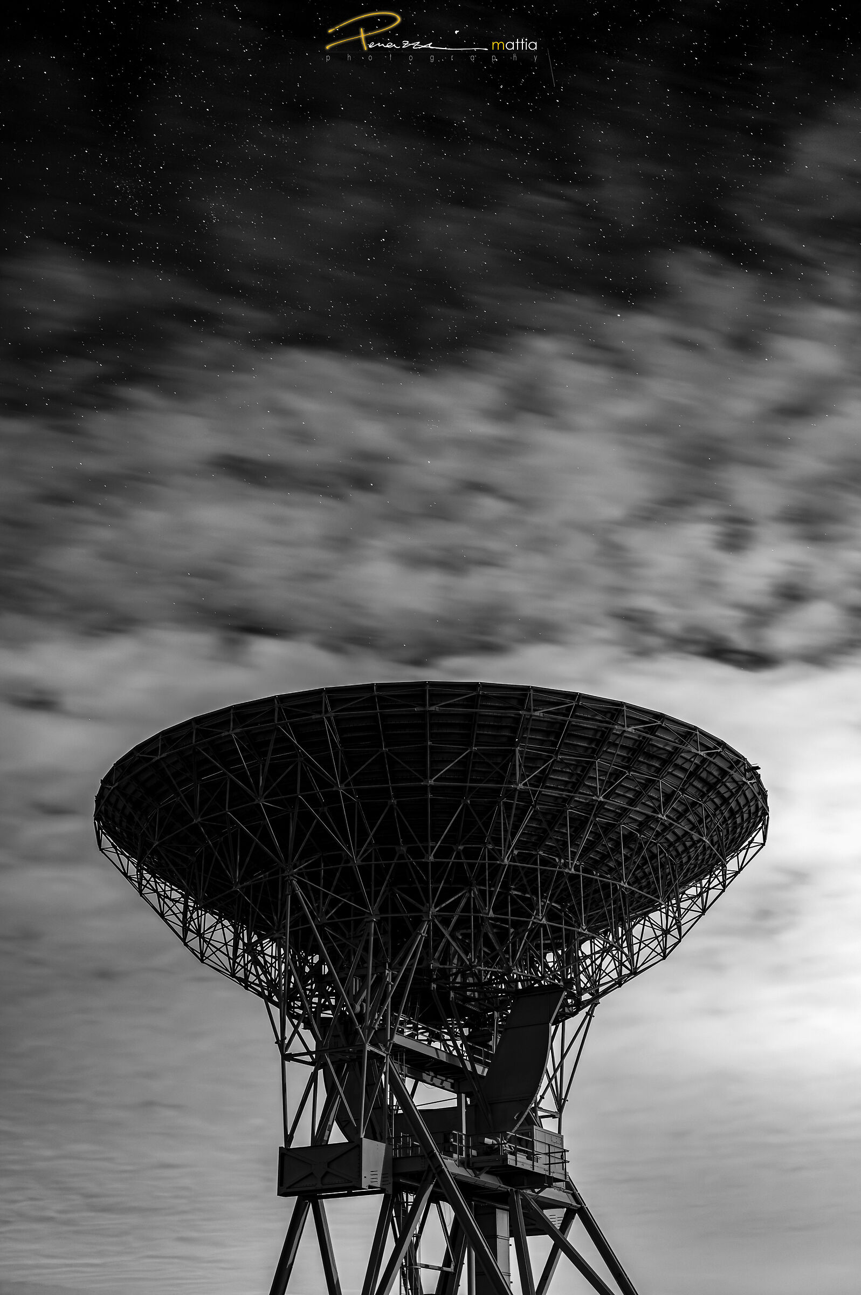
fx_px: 1580
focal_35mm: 44
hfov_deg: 30.5
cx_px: 430
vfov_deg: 44.5
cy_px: 648
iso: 1600
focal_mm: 44
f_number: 2.8
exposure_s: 10
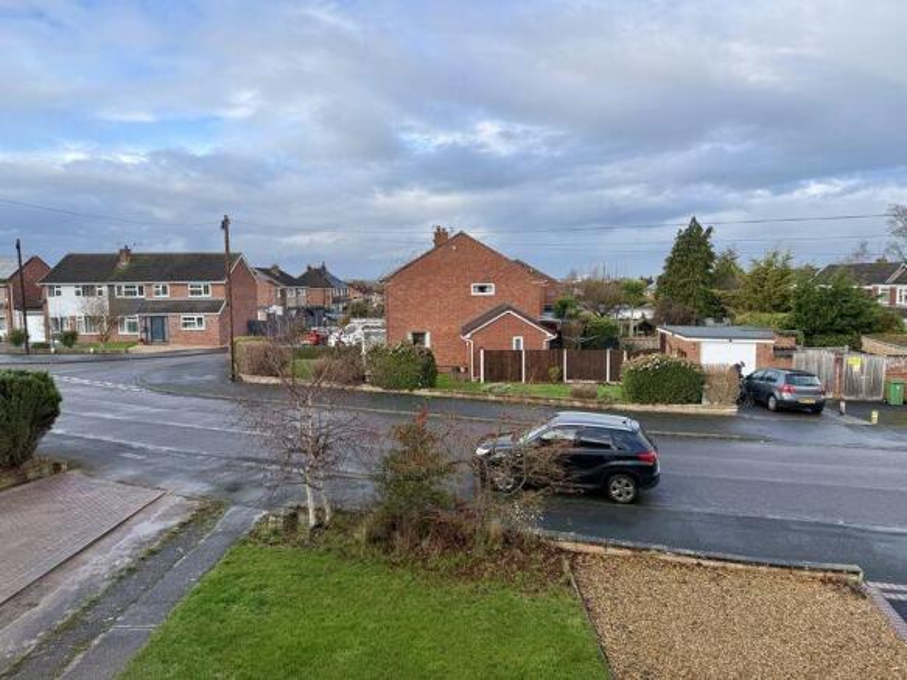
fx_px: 629
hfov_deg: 71.6
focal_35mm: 24
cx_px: 454
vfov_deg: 56.8
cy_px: 340
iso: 80
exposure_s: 1/967
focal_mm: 6.76
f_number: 1.78
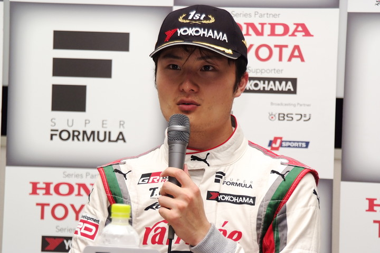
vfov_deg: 8.7
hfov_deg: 13.0
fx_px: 1668
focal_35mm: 158
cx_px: 190
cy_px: 126
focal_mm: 105
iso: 400
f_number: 5.6
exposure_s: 1/250
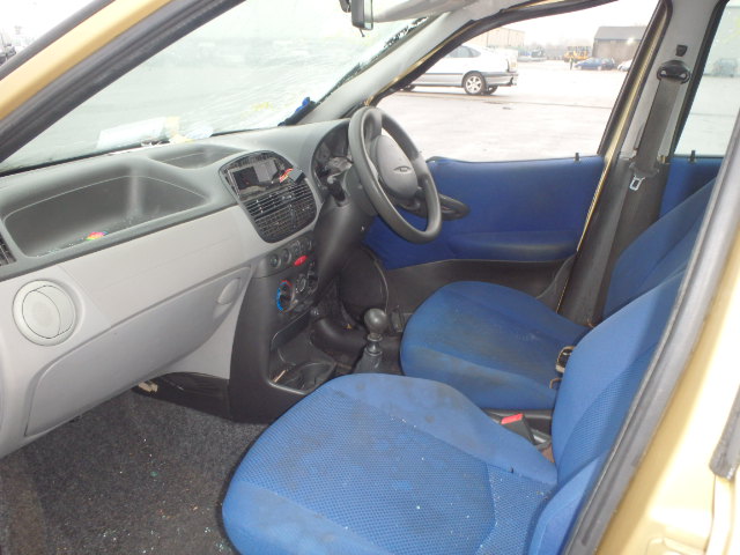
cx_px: 370
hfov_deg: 63.4
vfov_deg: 49.7
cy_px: 278
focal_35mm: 28
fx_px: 599
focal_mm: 5
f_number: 3.9
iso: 250
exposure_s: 1/30
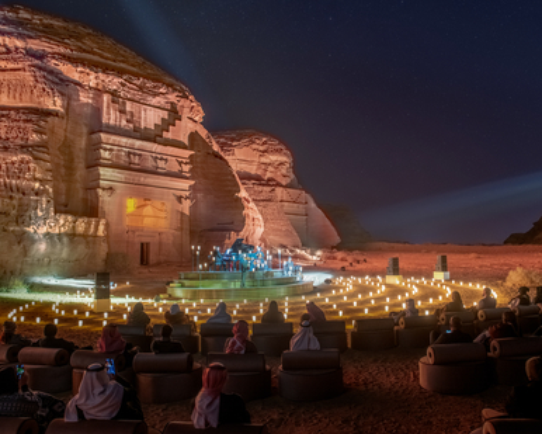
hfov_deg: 62.0
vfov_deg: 51.5
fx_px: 449
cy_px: 213
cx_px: 308
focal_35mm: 28
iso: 1600
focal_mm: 24
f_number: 4
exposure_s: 1/20
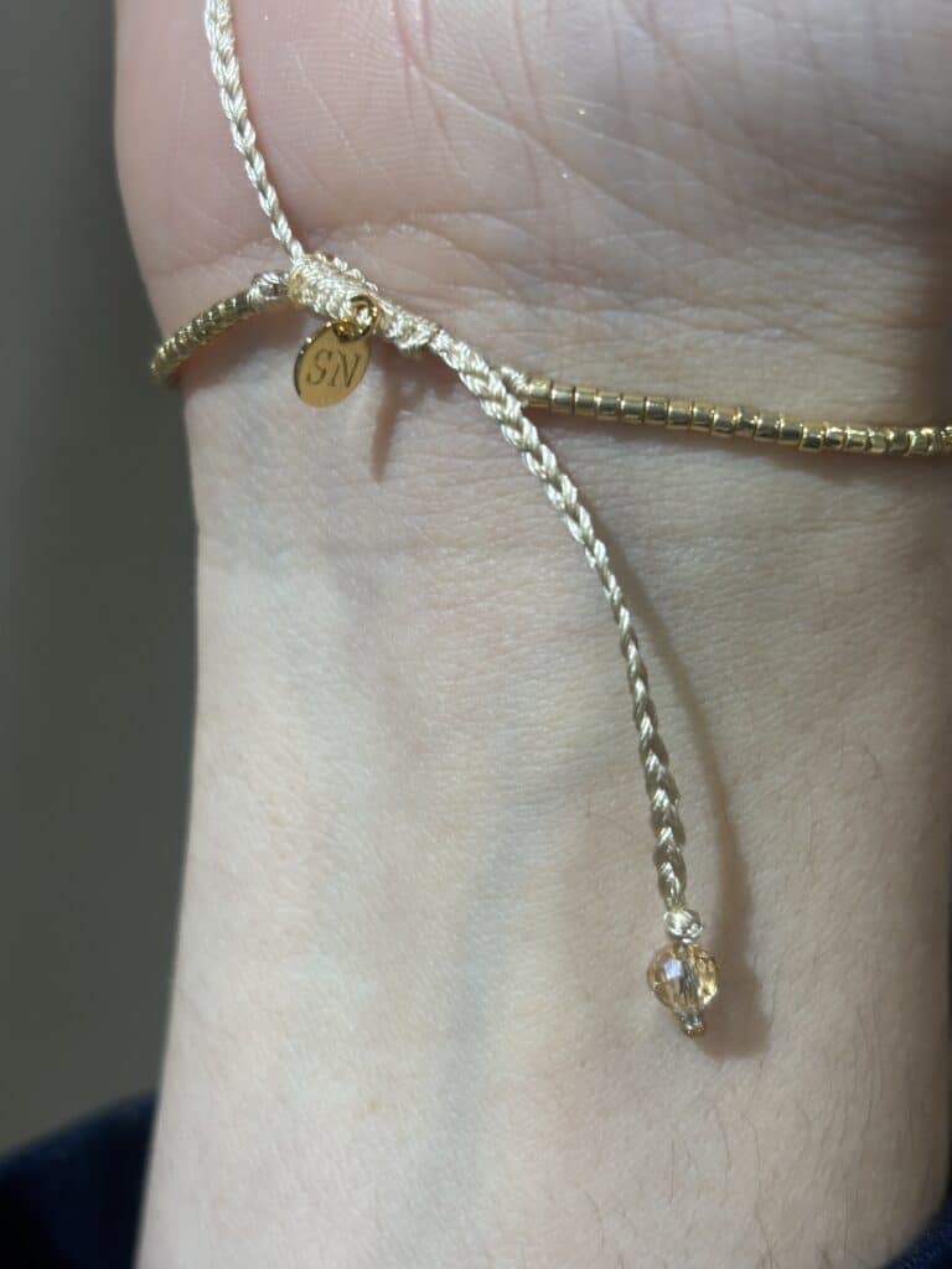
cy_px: 634
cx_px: 476
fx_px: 1907
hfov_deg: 28.0
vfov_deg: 36.8
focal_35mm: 52
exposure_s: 1/100
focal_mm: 5.96
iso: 40
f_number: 1.6
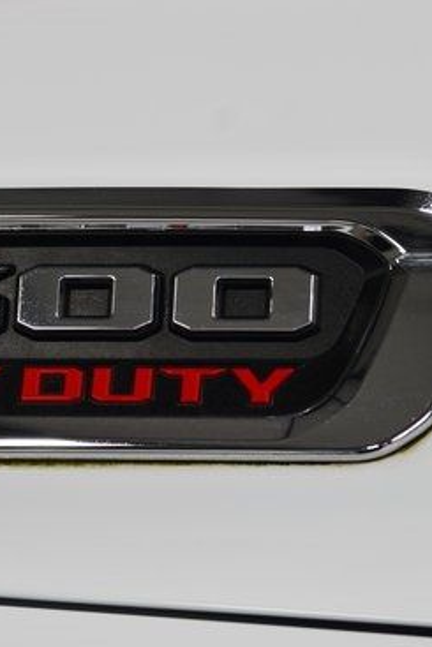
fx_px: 3291
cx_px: -19
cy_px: 334
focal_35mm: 183
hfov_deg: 7.5
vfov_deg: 11.2
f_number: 7.1
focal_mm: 70
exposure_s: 1/30
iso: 450
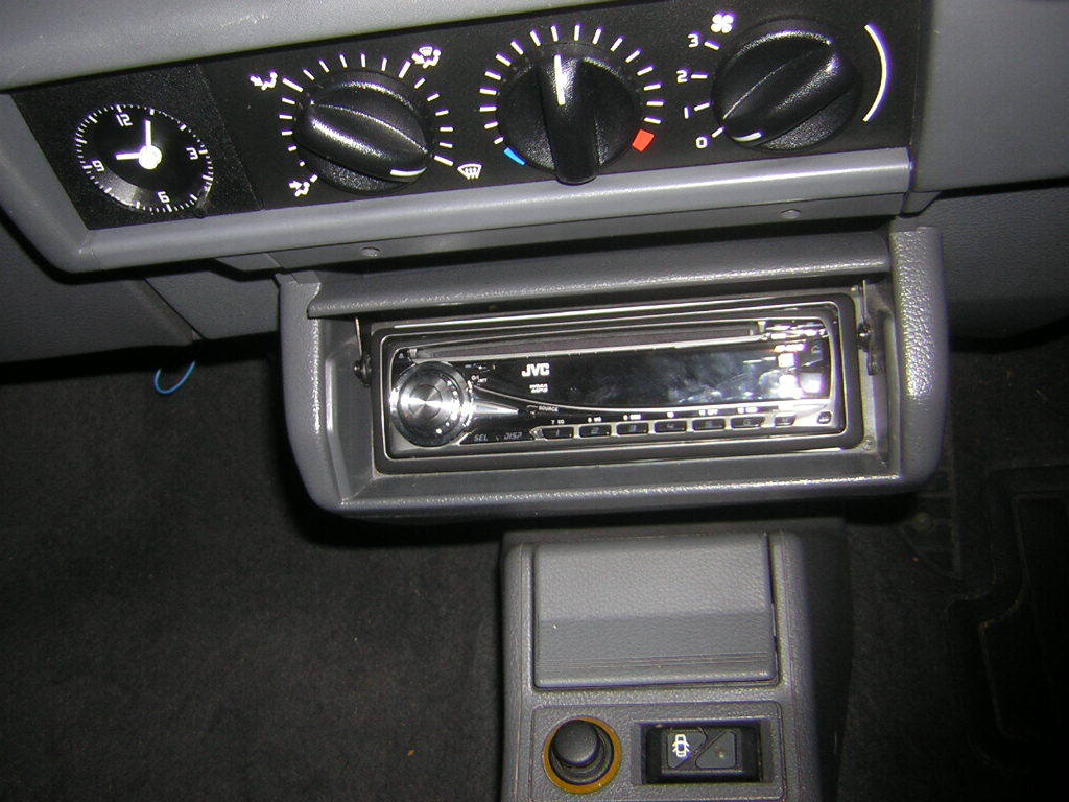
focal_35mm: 36
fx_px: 1112
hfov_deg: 51.4
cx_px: 534
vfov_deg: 39.7
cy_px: 401
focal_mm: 4.7
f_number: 2.6
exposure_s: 1/60.1
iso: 50
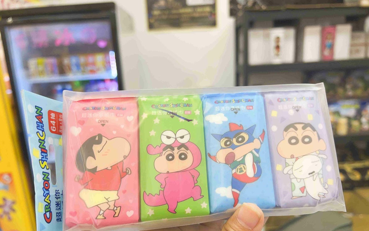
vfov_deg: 44.3
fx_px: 282
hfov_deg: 66.5
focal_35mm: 28
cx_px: 186
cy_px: 138
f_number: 1.5
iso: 64
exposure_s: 1/120
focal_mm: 5.7
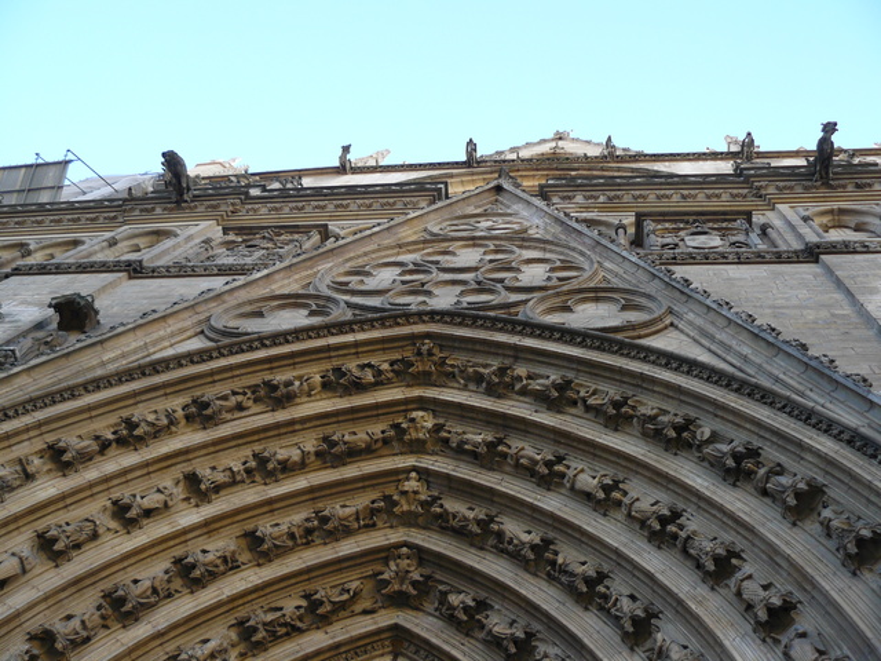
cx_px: 440
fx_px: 916
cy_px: 330
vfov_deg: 39.7
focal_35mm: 36
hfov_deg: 51.4
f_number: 2.8
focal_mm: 6
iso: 100
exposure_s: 1/125
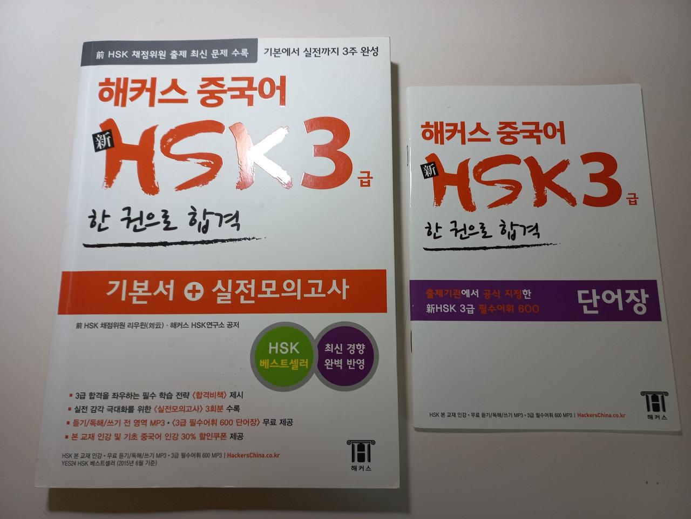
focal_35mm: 25
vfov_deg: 54.9
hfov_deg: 69.4
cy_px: 260
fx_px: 499
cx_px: 346
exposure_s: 1/50
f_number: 1.8
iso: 40
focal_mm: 4.6
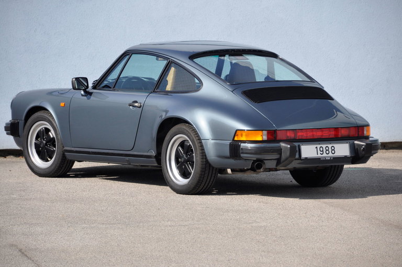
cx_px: 201
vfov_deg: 6.3
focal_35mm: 218
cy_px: 134
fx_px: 2426
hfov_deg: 9.5
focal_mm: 145
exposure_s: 1/640
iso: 500
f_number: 6
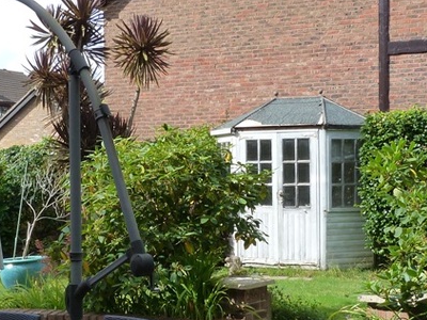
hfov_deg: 30.3
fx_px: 789
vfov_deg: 22.9
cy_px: 203
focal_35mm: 64
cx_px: 197
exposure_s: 1/200
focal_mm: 4.5
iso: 125
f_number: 4.5
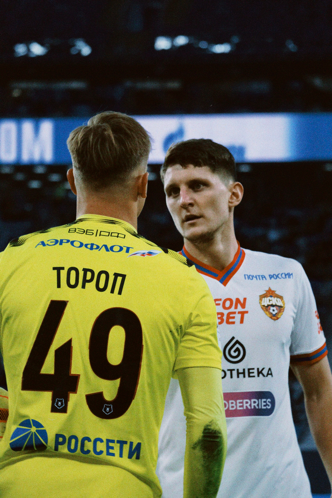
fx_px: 2365
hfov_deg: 8.0
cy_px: 249
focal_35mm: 171
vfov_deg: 12.0
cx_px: 166
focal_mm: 113.8
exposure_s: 1/1300
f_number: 5.6
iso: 2500
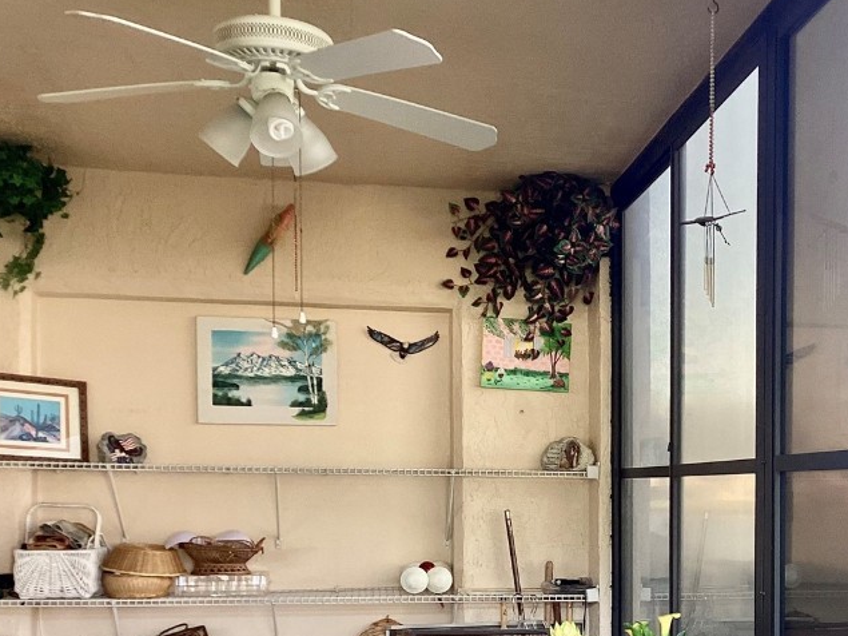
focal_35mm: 50
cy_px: 496
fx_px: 1225
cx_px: 644
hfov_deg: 37.2
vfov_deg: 28.6
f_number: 2.4
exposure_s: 1/60
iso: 50
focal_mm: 3.3
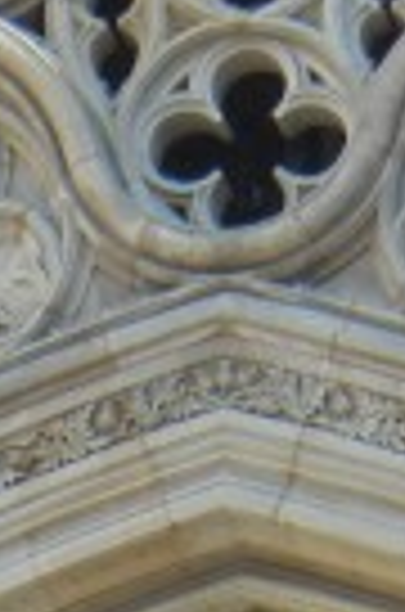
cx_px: 63
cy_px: -774
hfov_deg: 1.3
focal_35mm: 1025
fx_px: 17384
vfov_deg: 2.0
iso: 160
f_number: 4.6
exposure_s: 1/310
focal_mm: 31.4
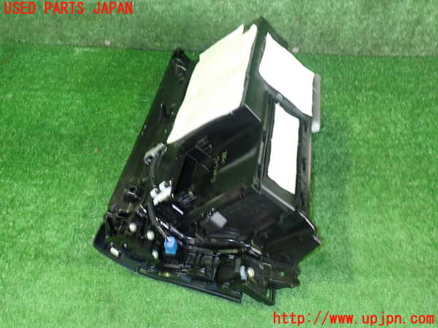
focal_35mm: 30
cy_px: 164
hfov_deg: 60.0
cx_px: 219
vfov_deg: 46.8
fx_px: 380
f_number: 6.3
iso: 800
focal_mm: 5.4
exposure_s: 1/4
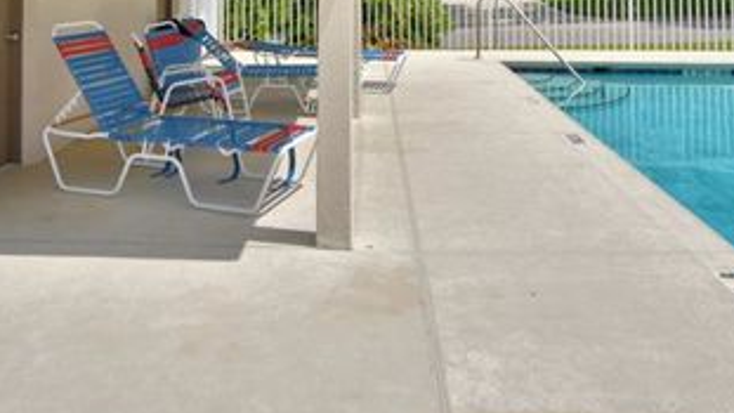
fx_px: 740
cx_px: 317
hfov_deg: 52.6
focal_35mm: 38
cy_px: -67
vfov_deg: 27.8
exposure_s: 1/2000
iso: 100
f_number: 4.8
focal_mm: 11
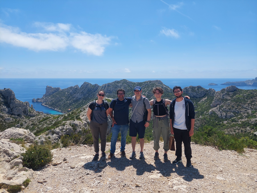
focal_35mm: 25
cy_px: 96
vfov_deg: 54.9
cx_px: 128
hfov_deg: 69.4
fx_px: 186
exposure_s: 1/2384
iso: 40
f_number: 1.8
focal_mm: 5.23
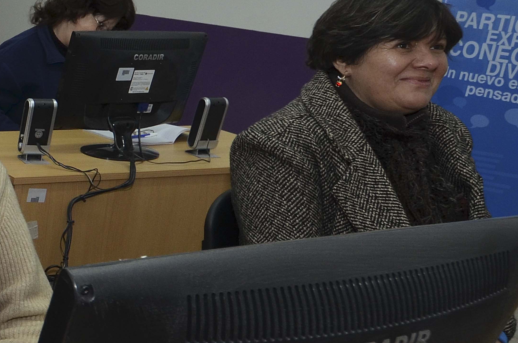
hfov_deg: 52.0
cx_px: 96
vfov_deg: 38.6
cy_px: 147
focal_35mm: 34
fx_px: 488
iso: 320
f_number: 5.6
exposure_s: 1/60
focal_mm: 10
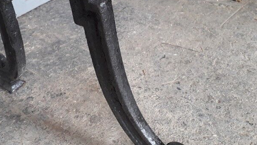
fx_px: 266
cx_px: 107
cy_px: 68
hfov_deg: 51.4
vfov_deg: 30.4
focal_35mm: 39
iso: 200
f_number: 1.9
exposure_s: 1/33
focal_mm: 3.6
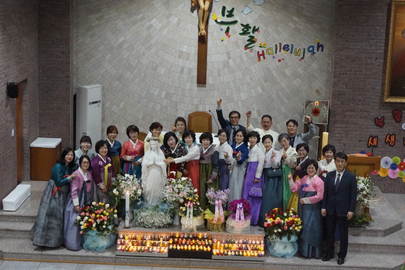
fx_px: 743
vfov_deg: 20.6
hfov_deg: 30.5
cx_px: 202
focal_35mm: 66
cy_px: 135
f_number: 8
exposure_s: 1/125
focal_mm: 44
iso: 6400
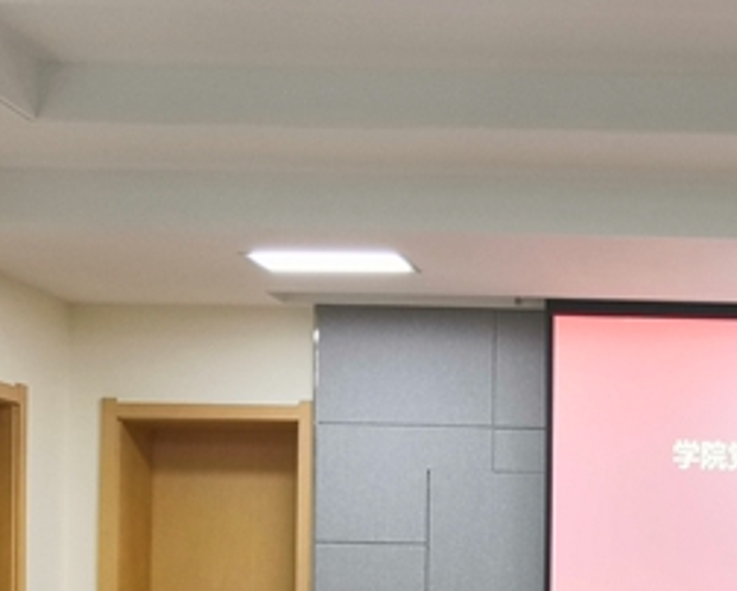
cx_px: 825
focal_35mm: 72
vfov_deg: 20.4
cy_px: 626
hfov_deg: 24.5
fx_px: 1572
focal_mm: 3.95
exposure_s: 1/50
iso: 200
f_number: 1.8
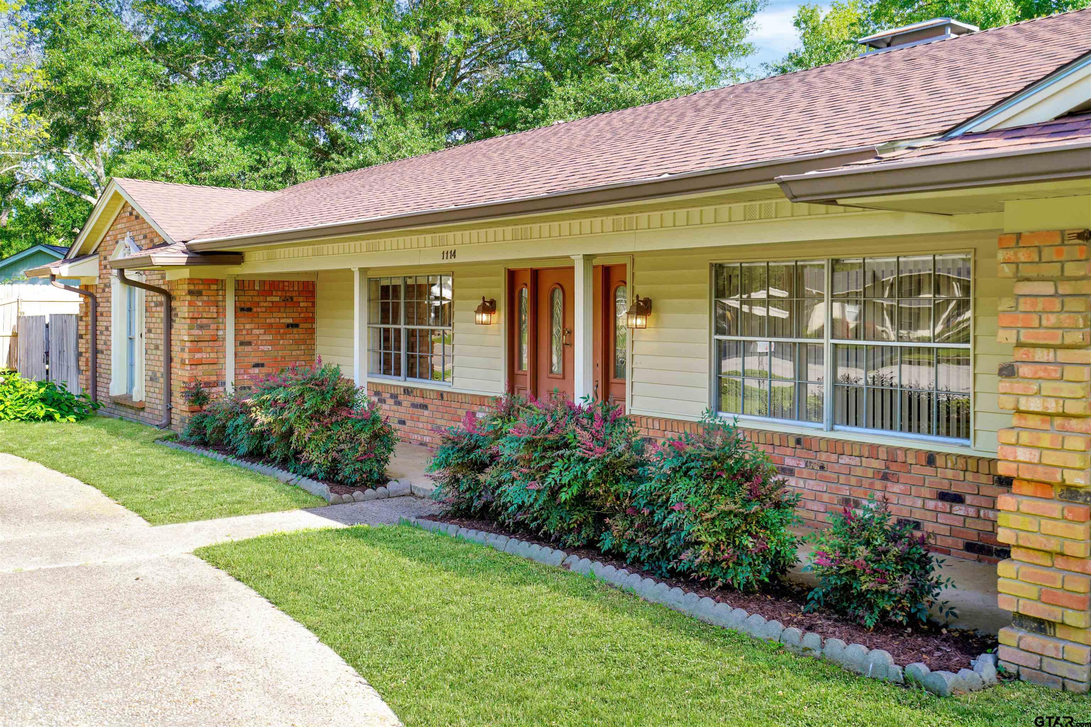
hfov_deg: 57.2
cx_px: 546
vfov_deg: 40.0
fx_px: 1000
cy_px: 364
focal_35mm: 33
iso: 100
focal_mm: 33
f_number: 6.3
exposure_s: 1/100
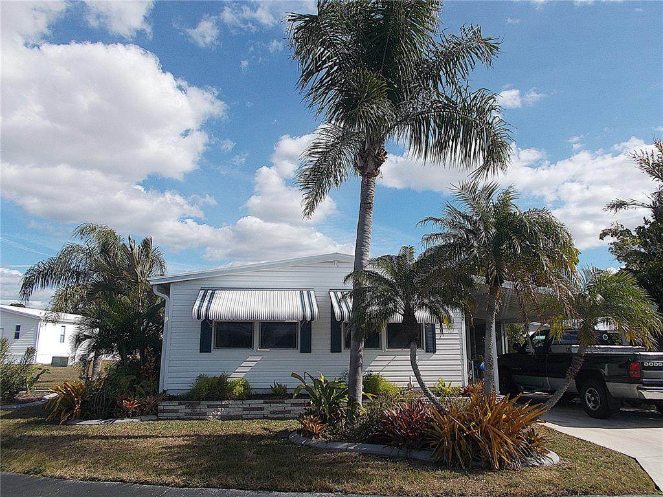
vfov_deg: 53.1
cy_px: 248
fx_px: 498
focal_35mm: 26
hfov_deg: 67.3
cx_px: 332
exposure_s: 1/160
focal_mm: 4.6
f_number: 8
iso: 80
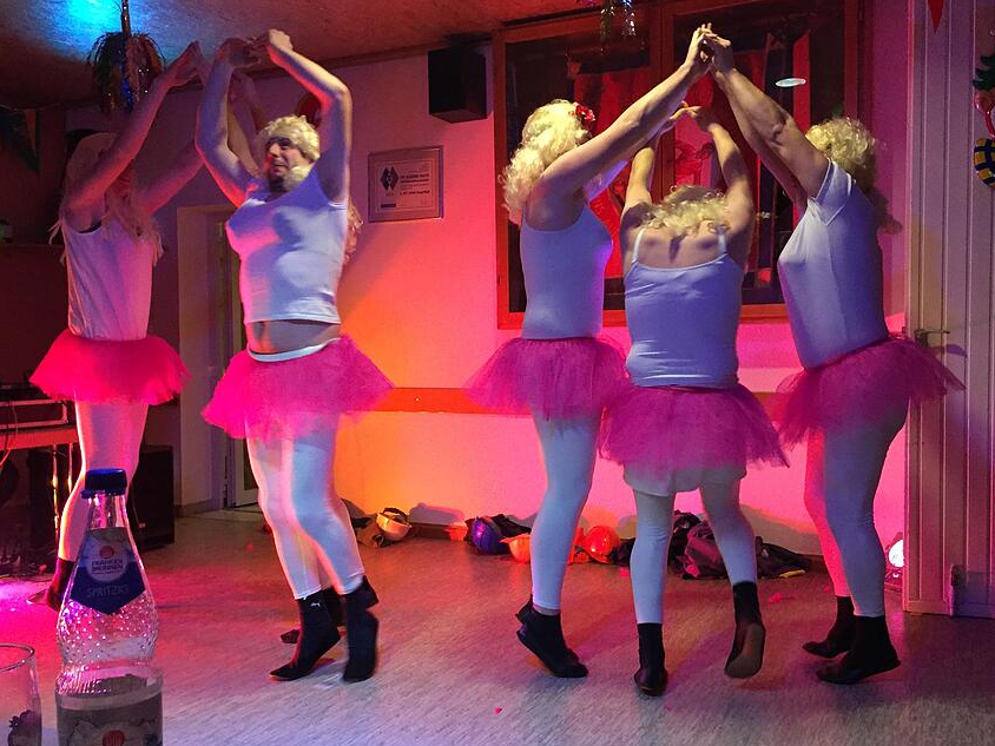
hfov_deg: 55.3
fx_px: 949
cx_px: 545
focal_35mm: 33
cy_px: 395
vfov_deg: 42.9
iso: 250
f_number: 2.2
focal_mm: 4.15
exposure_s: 1/33
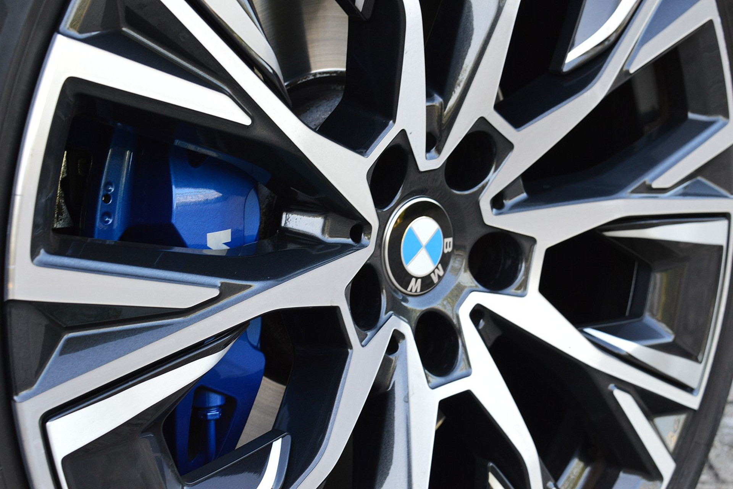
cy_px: 244
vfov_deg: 22.6
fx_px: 1222
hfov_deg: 33.4
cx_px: 366
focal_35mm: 60
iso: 500
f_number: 8
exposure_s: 1/60
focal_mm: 40
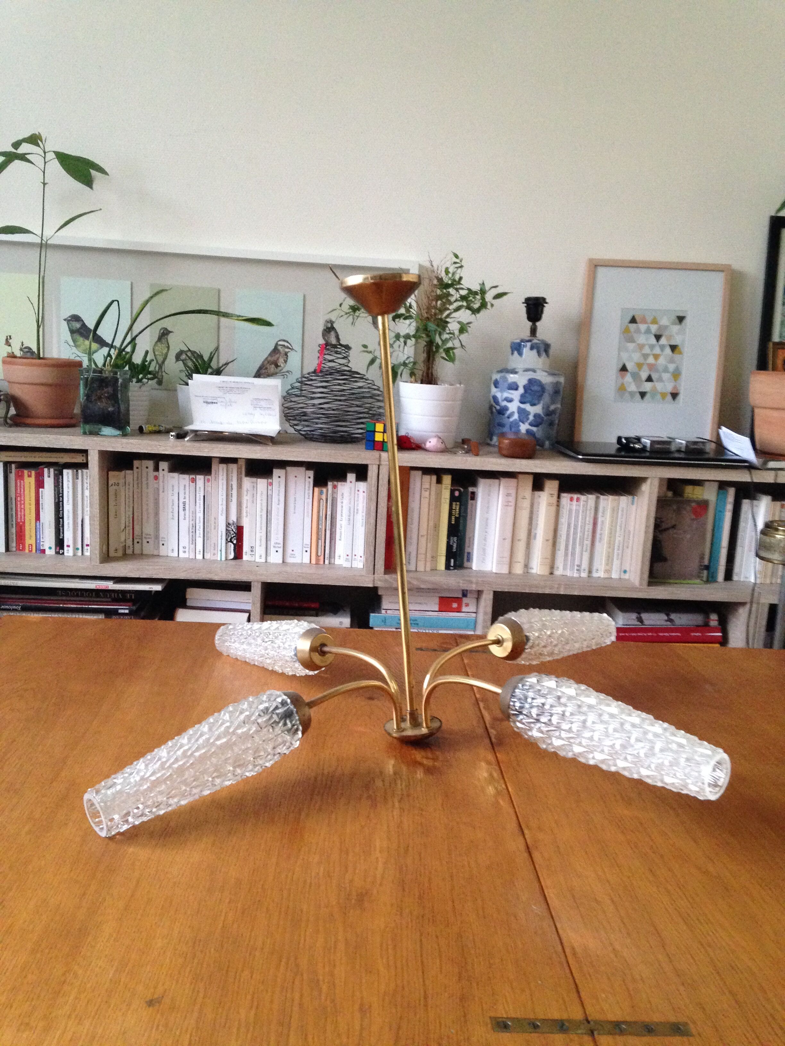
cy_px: 523
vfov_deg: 55.4
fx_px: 998
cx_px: 392
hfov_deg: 42.9
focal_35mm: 33
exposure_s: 1/17
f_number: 2.4
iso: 400
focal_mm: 4.12
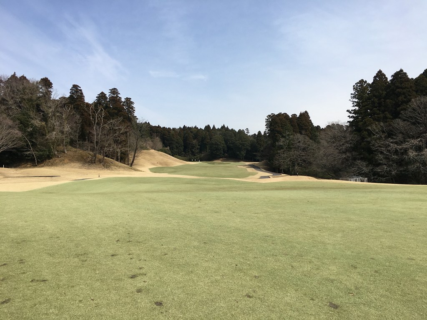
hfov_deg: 61.7
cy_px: 160
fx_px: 358
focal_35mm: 29
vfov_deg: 48.2
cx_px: 214
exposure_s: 1/2404
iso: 25
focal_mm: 4.15
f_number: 2.2
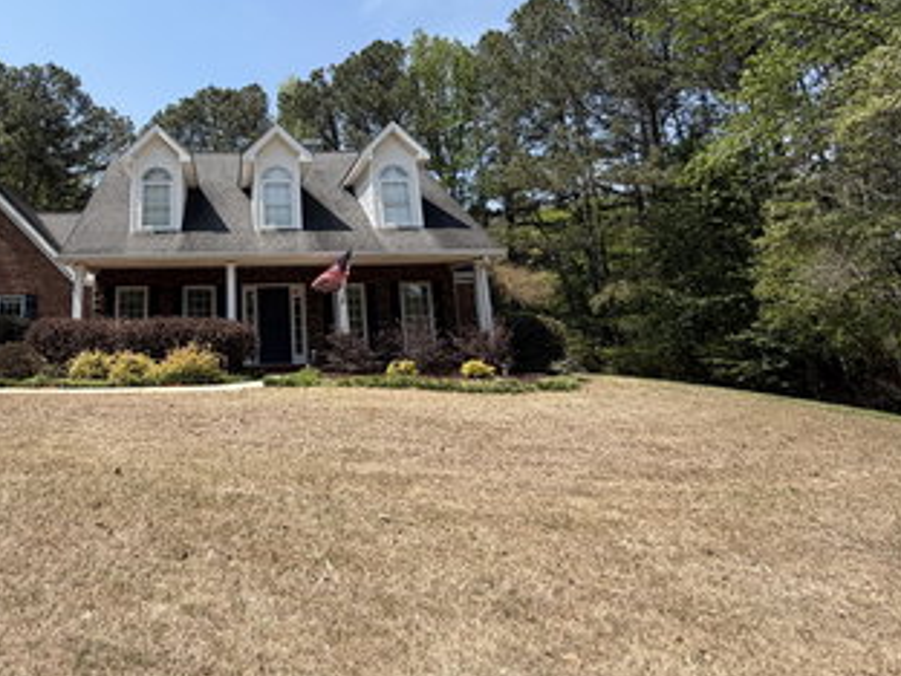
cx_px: 243
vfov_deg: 57.0
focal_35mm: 23
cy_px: 202
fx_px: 599
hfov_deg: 69.8
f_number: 2.2
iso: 25
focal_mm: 2.22
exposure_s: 1/770
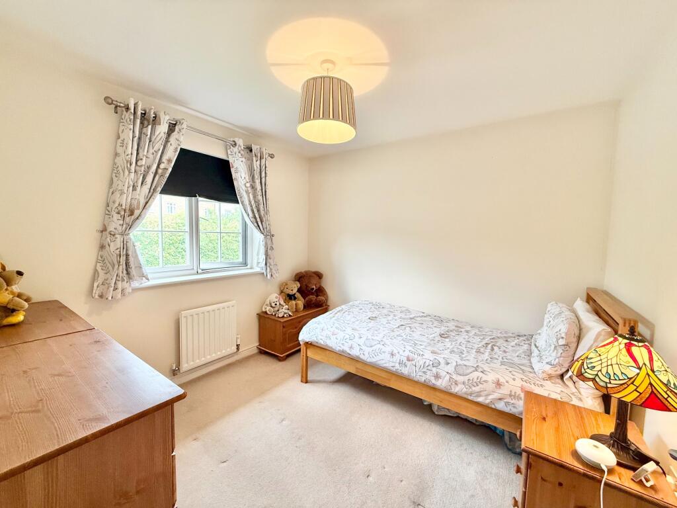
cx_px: 338
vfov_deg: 85.7
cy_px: 254
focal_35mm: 14
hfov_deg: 102.1
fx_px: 274
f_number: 2.2
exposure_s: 1/100
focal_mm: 2.22
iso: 160
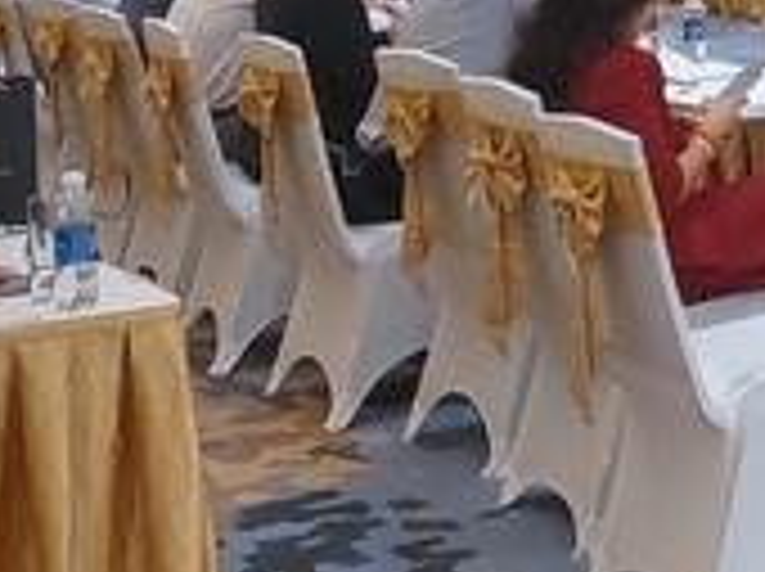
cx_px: 963
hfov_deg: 16.6
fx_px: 2494
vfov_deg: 12.5
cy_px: -239
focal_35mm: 113
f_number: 1.8
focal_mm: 5.23
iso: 250
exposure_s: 1/100
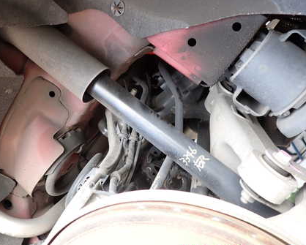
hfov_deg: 51.3
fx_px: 317
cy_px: 99
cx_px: 128
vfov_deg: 42.1
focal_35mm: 35
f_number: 2
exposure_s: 1/60
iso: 125
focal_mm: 4.5
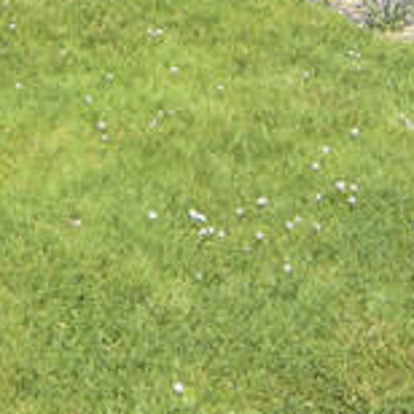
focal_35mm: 85
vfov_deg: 17.4
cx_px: 446
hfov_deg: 19.6
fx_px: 1150
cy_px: -284
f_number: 13
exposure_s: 1/30
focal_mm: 10
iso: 100
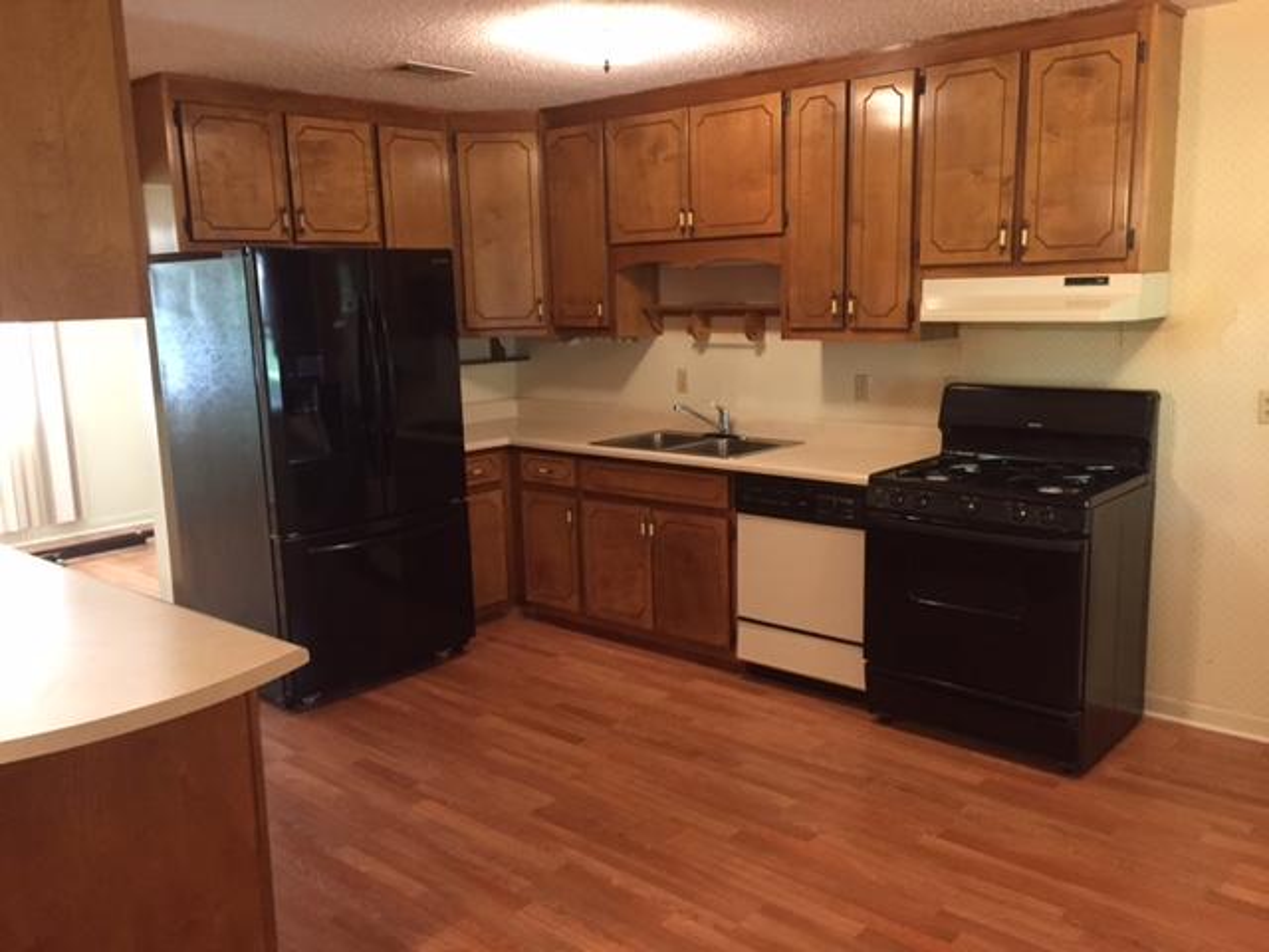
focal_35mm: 29
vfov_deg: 48.2
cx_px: 634
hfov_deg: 61.7
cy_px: 476
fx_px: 1063
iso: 250
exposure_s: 1/20
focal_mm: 4.15
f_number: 2.2
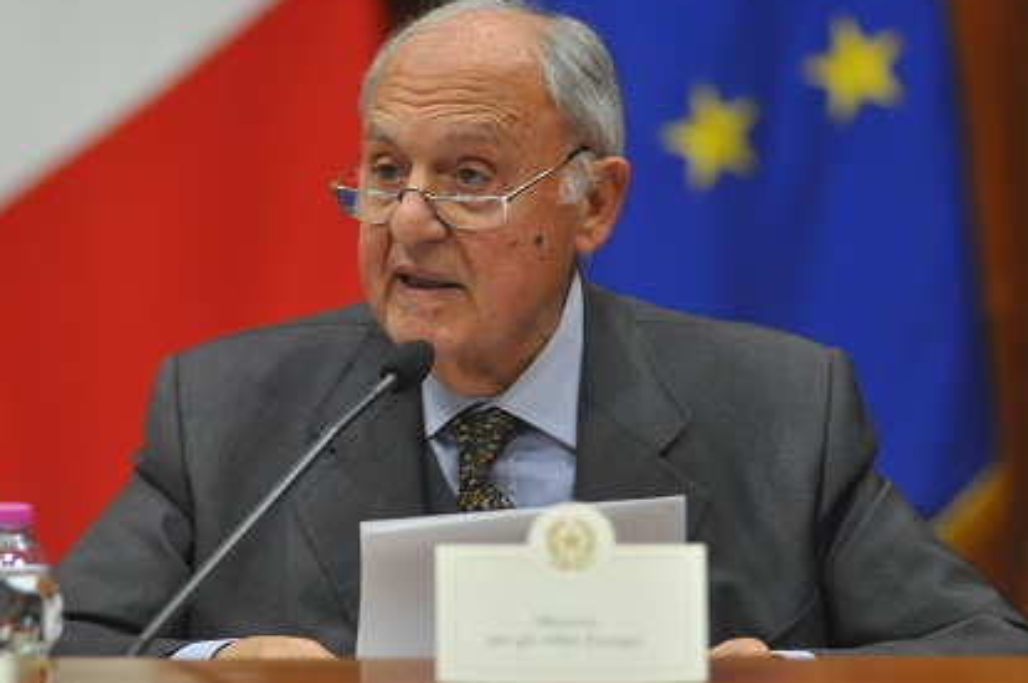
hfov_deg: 6.7
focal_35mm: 309
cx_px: 464
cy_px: 240
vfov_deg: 4.4
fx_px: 8804
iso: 800
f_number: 2.8
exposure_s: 1/80
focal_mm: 155
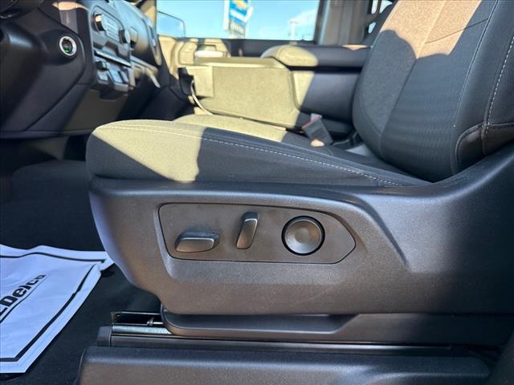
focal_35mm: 24
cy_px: 192
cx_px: 257
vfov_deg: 56.8
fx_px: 356
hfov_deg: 71.6
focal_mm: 6.76
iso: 200
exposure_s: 1/89
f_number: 1.78
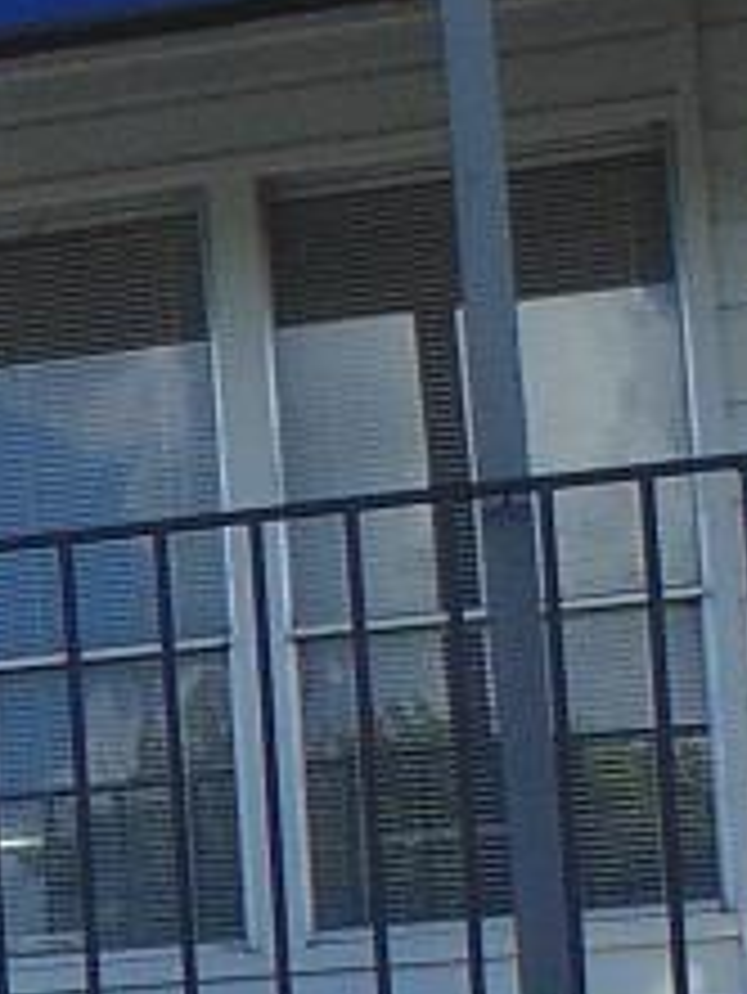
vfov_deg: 13.7
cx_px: -1222
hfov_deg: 9.2
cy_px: 1295
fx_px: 3996
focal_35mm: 139
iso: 80
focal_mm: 4
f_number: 3.1
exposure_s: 1/500
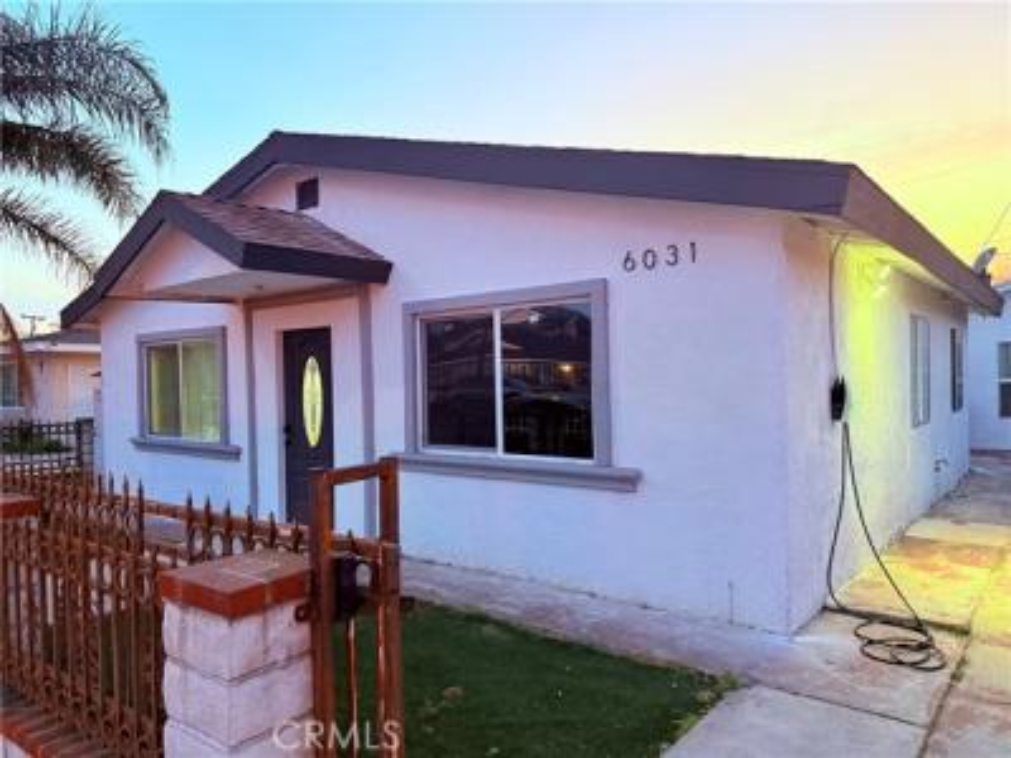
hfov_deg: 71.6
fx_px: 701
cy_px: 379
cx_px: 506
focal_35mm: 24
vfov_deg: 56.8
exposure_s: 1/60
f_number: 1.78
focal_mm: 6.76
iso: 640
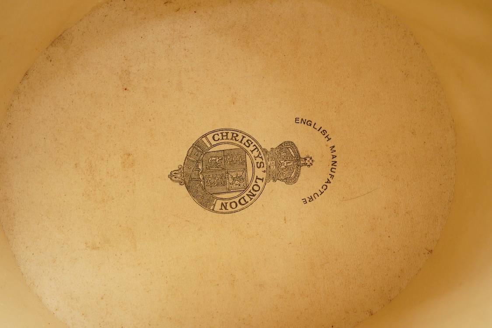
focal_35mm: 45
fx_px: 615
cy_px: 164
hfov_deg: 43.6
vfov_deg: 29.9
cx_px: 246
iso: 2500
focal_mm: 30
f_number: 3.5
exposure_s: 1/100
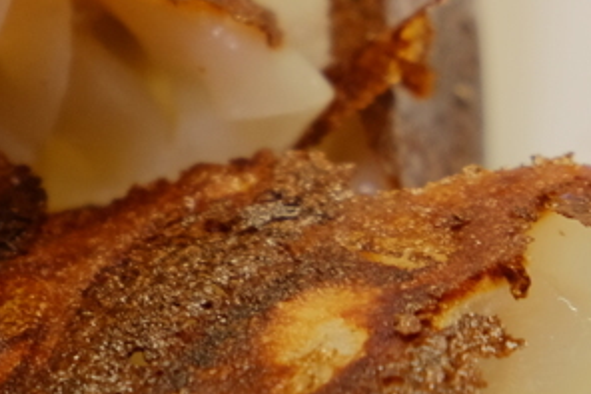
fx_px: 4709
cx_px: -371
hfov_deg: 7.0
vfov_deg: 4.8
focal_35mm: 287
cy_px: 198
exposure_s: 1/40
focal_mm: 55
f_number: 4
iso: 800
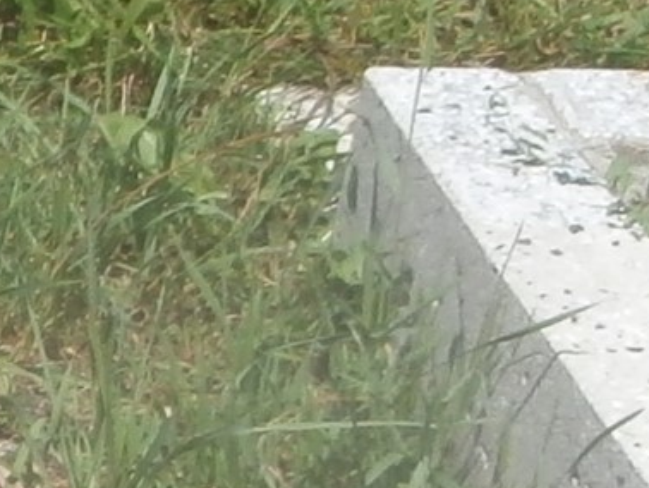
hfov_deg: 9.2
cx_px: -957
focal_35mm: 190
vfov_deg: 7.7
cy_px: 650
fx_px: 3564
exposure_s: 1/1250
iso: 100
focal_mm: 4.2
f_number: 3
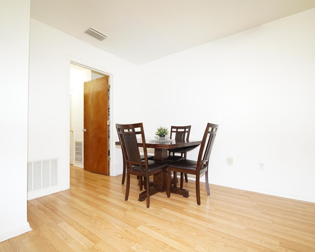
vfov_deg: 80.4
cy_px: 127
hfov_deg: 93.1
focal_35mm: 16
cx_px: 163
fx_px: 149
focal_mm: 14
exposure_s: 1/60
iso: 1000
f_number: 2.2
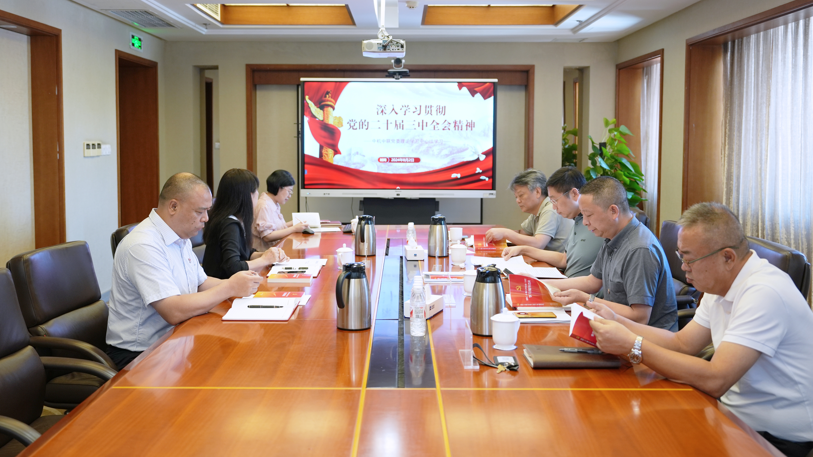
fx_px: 755
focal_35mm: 35
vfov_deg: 33.7
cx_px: 411
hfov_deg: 56.6
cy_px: 200
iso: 320
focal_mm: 33
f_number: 2.8
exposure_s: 1/40
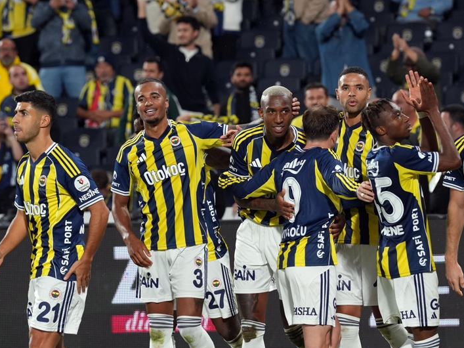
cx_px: 253
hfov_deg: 6.7
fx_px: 3980
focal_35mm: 297
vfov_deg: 5.0
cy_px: 174
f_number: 4
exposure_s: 1/1000
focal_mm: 182
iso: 2000
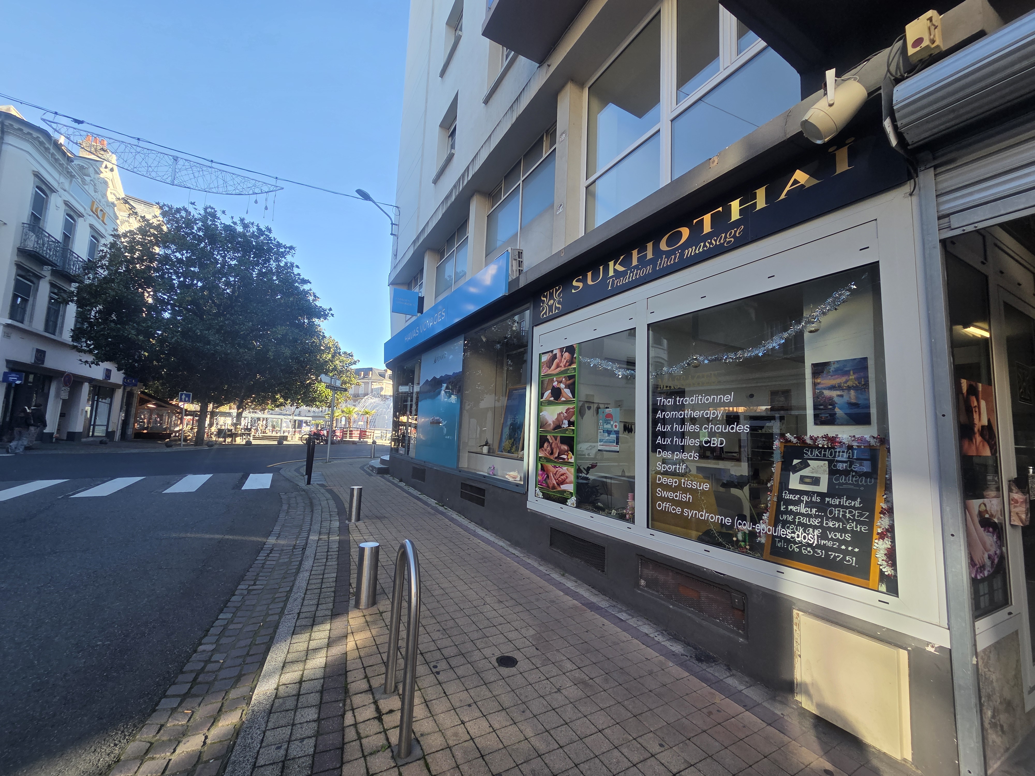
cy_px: 388
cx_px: 518
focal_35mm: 13
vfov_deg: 89.9
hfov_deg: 106.2
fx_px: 389
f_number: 2.2
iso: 50
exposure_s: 1/282
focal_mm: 2.2
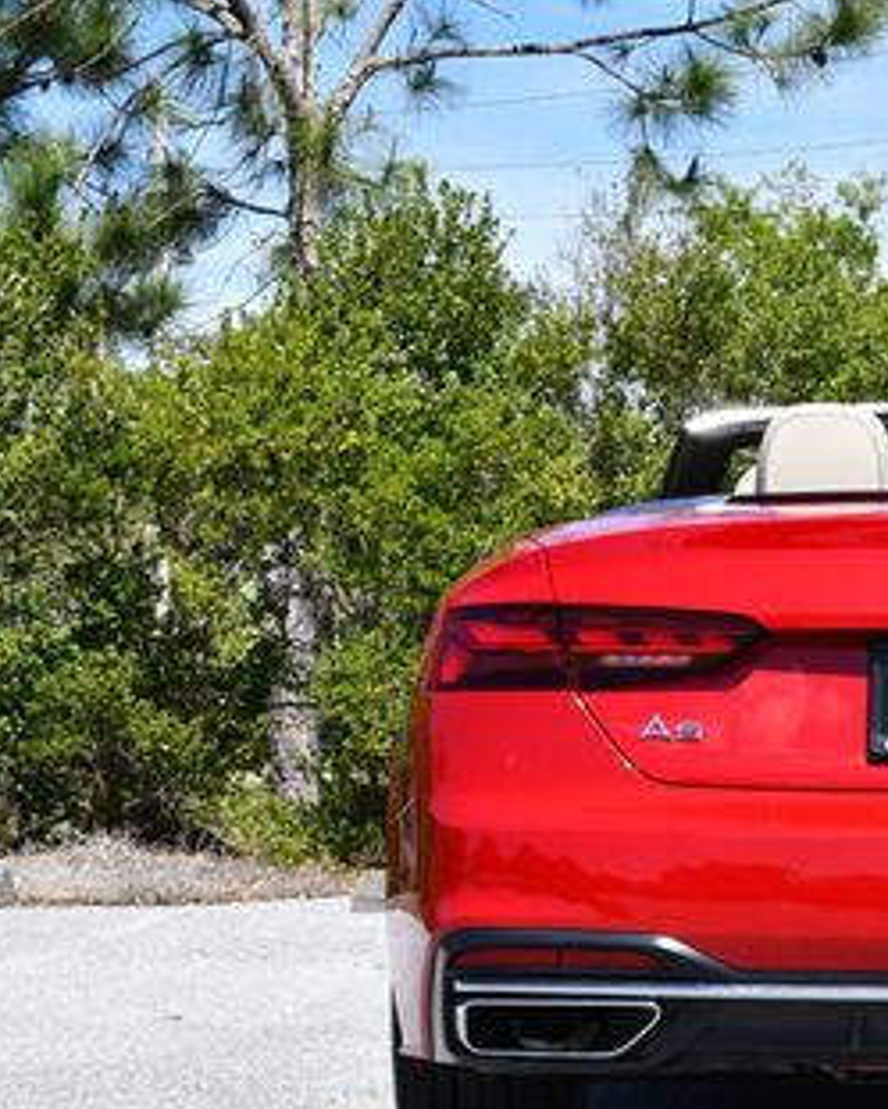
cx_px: 952
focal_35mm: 116
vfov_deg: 16.6
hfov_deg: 13.1
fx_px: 3809
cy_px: 649
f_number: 8
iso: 125
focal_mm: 30
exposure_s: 1/250
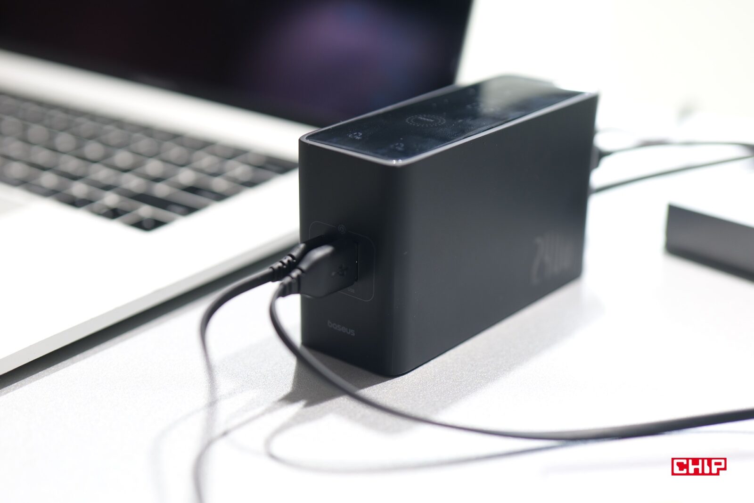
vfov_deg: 27.0
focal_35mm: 50
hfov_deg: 39.6
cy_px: 252
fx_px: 1047
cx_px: 377
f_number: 2.5
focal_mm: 50
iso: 640
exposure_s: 1/50
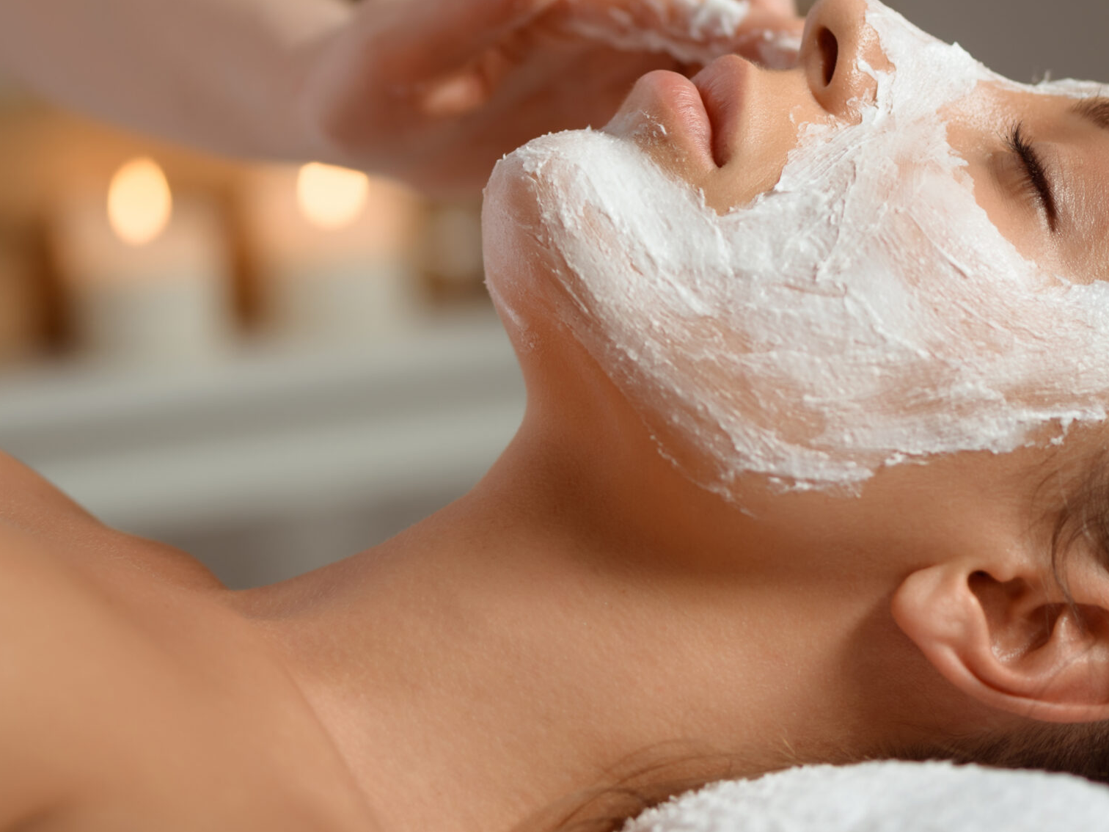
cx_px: 612
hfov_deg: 11.6
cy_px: 313
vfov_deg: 8.7
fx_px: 5478
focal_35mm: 171
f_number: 3.2
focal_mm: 105
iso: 200
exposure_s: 1/160
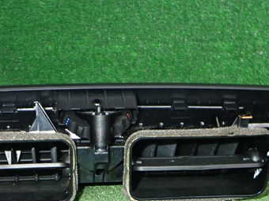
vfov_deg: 27.1
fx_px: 412
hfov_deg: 35.9
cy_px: 156
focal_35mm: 53
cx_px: 98
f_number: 6.3
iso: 500
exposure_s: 1/30
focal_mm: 5.4
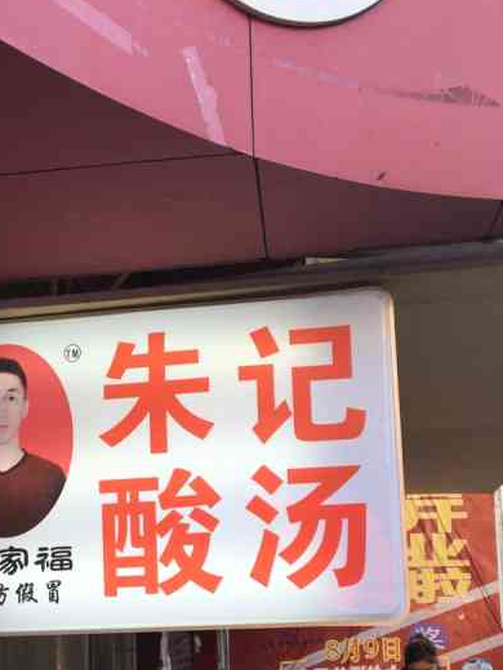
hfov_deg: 27.8
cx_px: 150
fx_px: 1007
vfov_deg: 35.8
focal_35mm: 52
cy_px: 524
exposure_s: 1/100
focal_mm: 4.15
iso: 32
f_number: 2.2
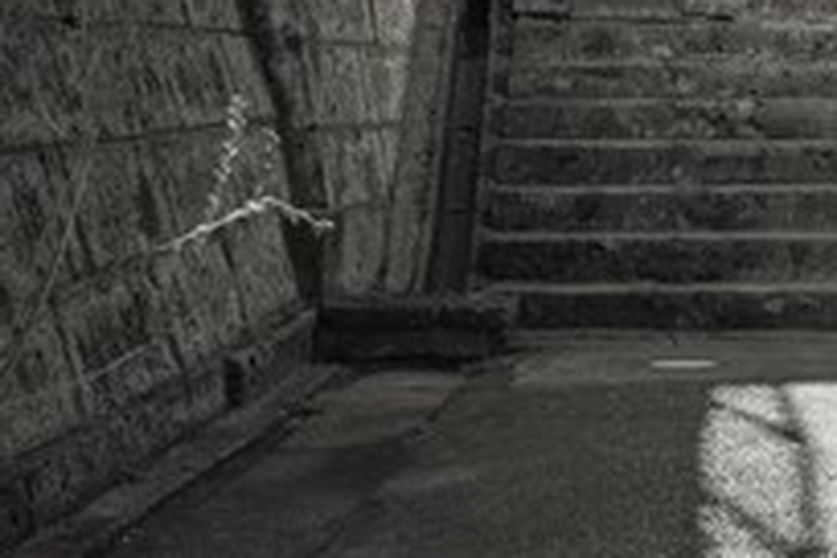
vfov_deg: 13.8
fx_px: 2278
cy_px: 37
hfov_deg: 20.4
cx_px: 739
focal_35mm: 98
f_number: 8
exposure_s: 1/2000
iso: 400
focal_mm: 50
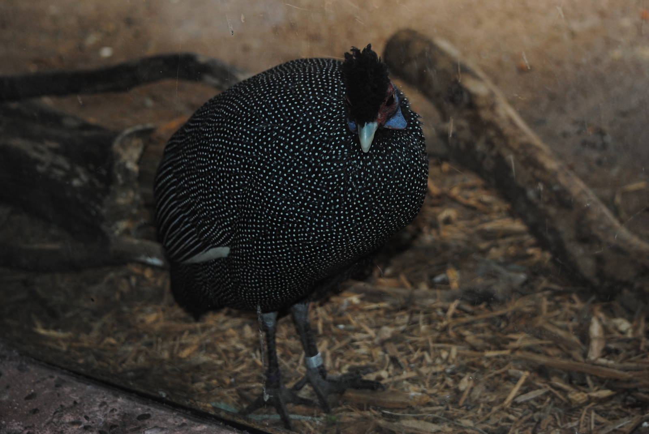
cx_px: 324
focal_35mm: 82
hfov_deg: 24.6
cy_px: 217
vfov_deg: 16.6
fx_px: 1489
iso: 200
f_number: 4.5
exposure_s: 1/60
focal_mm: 55
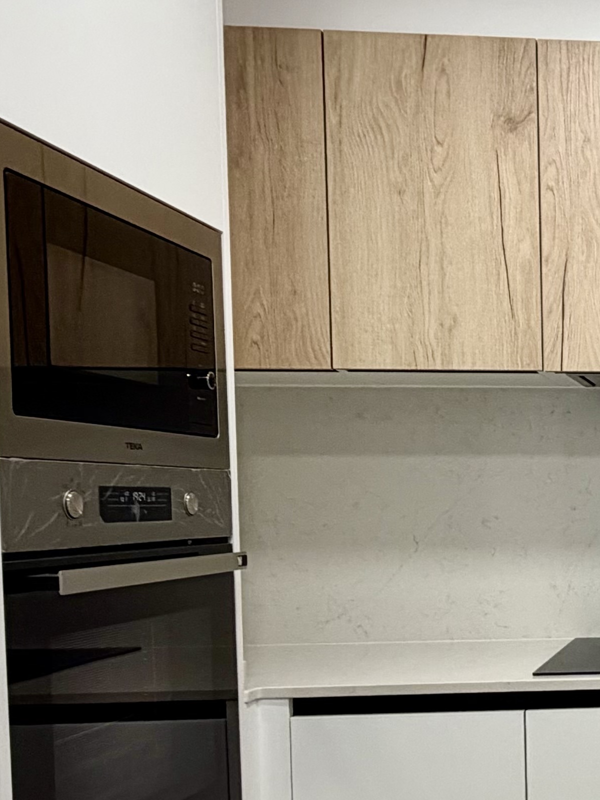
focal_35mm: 50
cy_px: 551
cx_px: 880
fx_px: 1155
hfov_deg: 23.7
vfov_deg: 37.6
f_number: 2.2
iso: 125
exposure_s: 1/100
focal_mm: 2.22
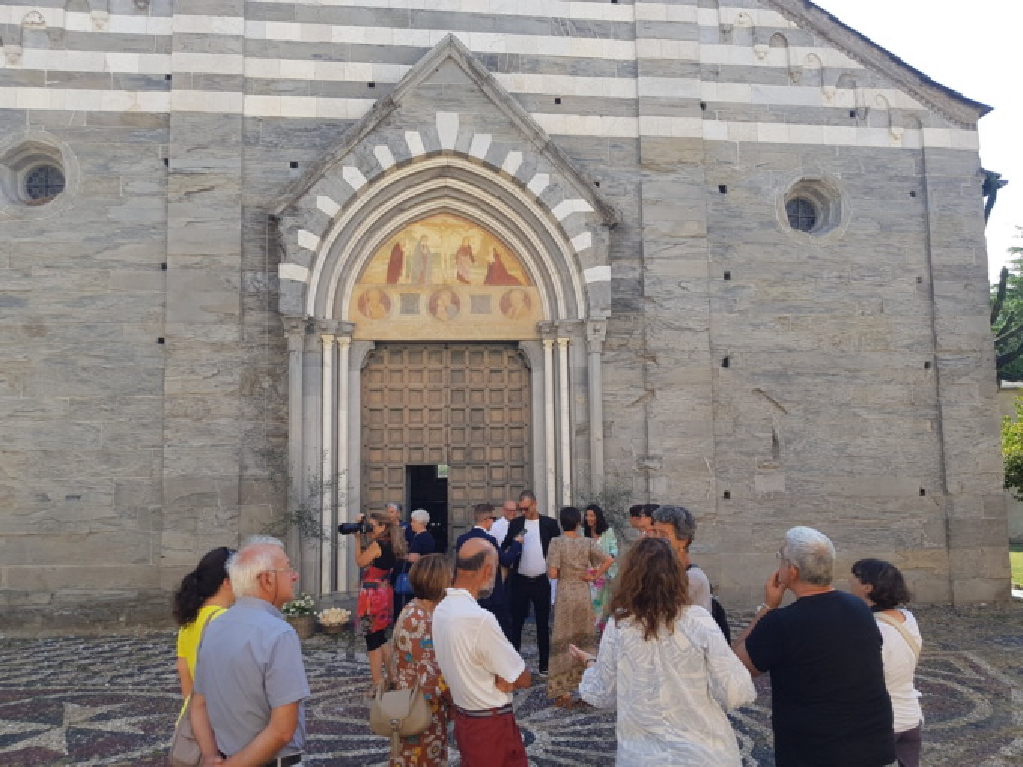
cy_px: 384
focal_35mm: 26
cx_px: 512
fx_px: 768
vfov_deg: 53.1
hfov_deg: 67.3
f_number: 1.7
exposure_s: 1/604
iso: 50
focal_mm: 4.2
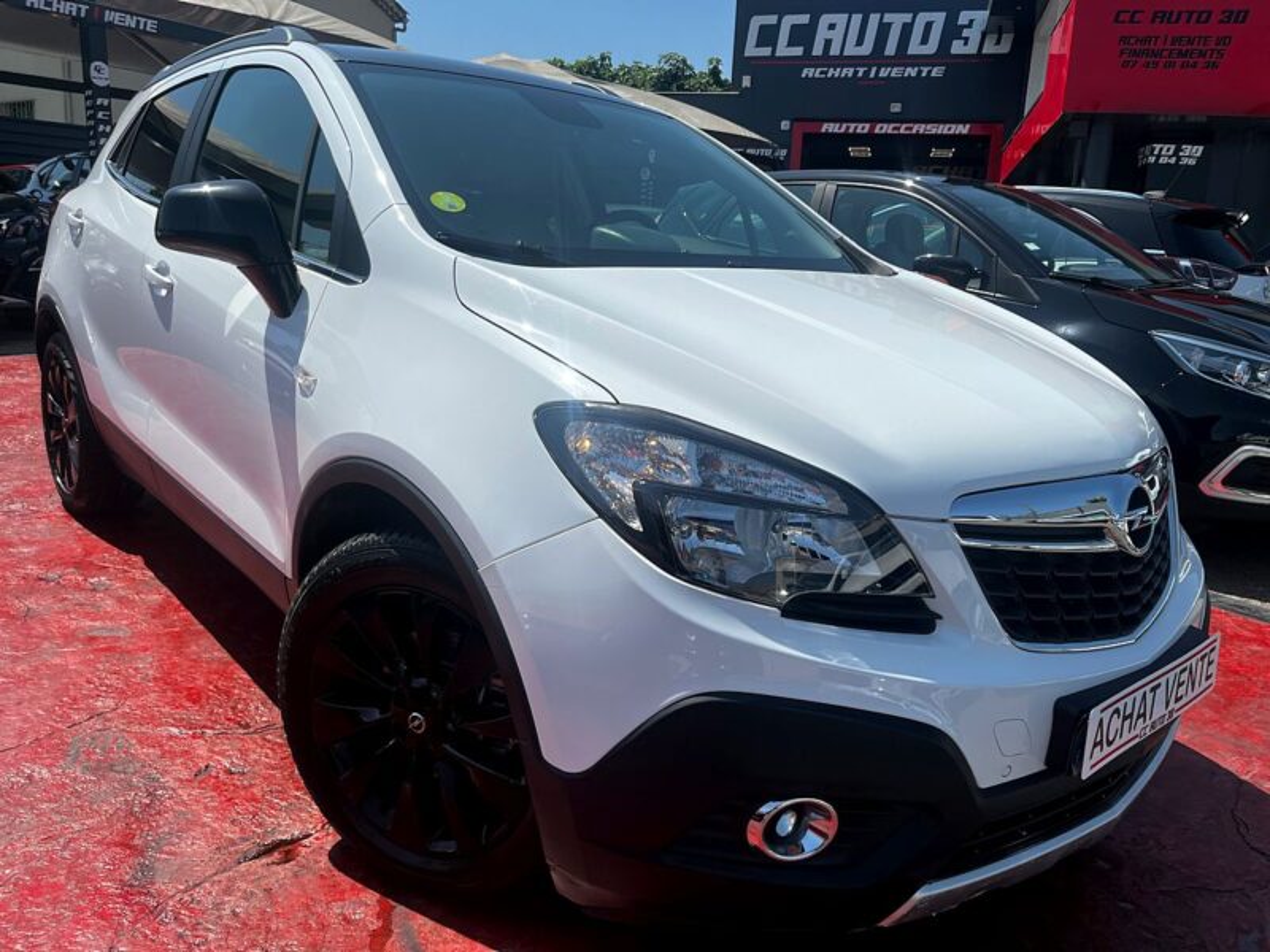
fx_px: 954
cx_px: 635
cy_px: 476
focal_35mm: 26
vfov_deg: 53.1
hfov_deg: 67.3
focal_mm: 5.1
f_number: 1.6
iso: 50
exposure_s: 1/5556
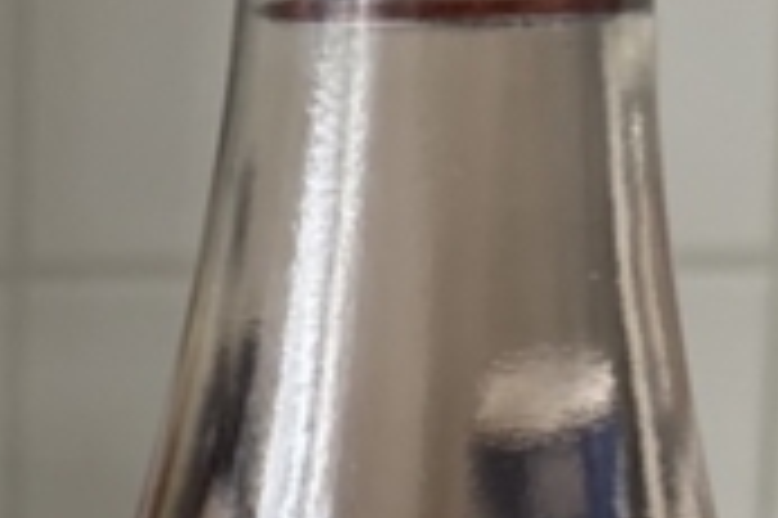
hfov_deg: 13.2
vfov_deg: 8.7
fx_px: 3217
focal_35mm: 149
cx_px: -286
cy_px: 1059
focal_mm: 6.76
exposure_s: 1/60
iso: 250
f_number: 1.78
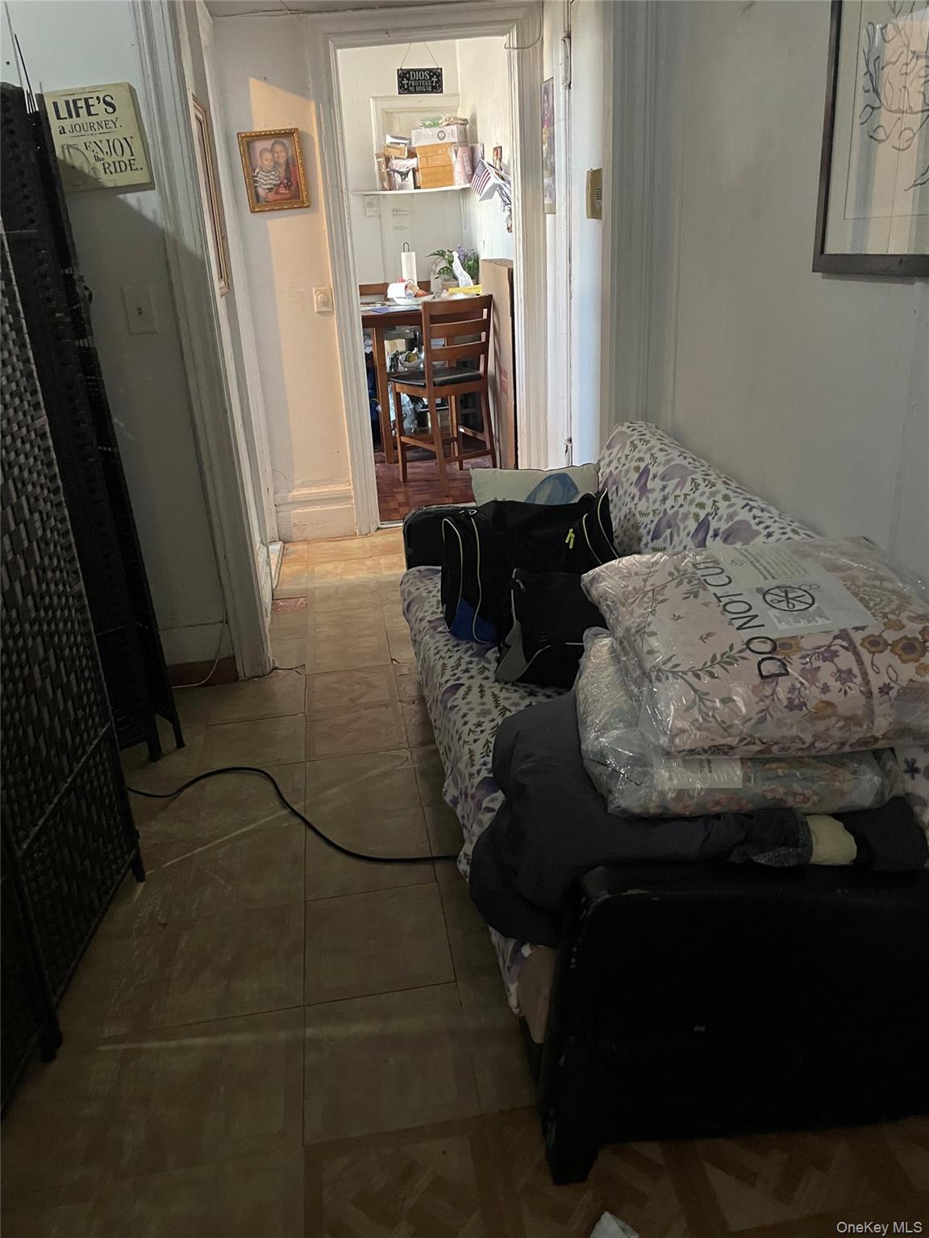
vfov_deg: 67.3
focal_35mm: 26
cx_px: 464
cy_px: 619
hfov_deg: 53.1
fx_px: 930
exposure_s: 1/30
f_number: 1.6
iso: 800
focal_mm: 4.2
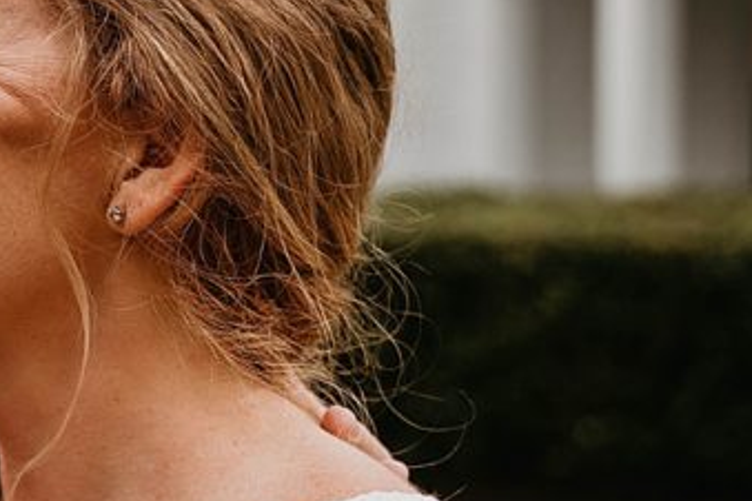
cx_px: -200
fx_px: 2590
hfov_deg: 15.8
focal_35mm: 124
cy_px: 289
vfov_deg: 11.1
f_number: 2.8
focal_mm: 41
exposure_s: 1/200
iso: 400
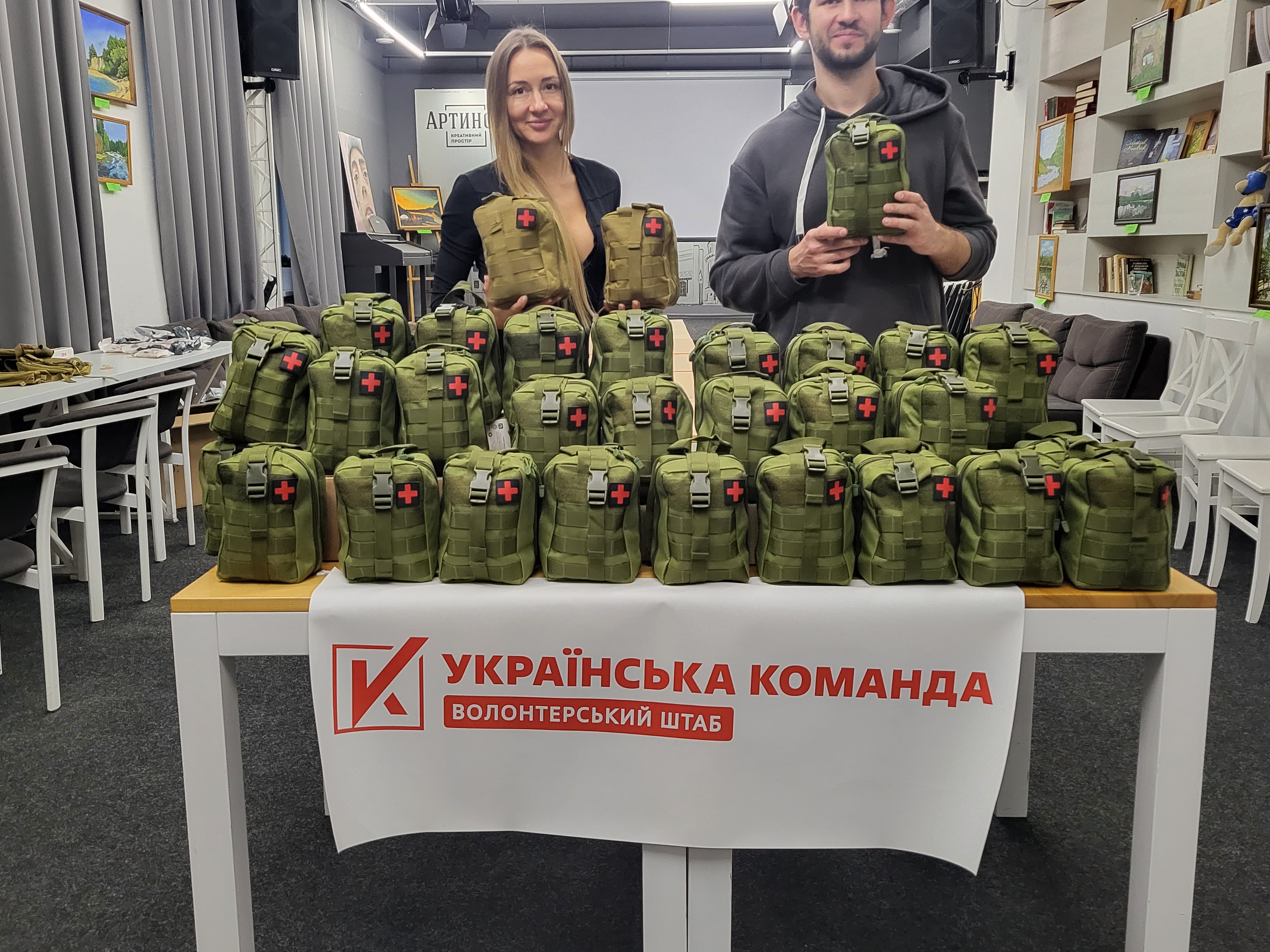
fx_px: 1137
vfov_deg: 45.4
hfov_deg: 58.3
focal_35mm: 31
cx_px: 612
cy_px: 488
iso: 640
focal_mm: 5.4
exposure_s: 1/50
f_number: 1.8
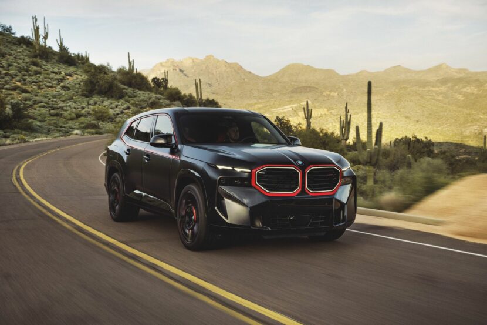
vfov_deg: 27.5
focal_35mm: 49
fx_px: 663
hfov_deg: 40.4
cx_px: 244
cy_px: 162
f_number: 10
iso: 200
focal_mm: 49
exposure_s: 1/25
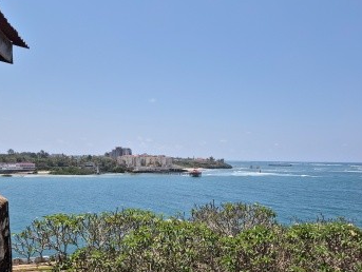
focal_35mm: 30
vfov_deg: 46.4
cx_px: 197
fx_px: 314
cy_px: 174
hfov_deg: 59.8
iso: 25
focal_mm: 5.4
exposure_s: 1/2560
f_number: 1.8
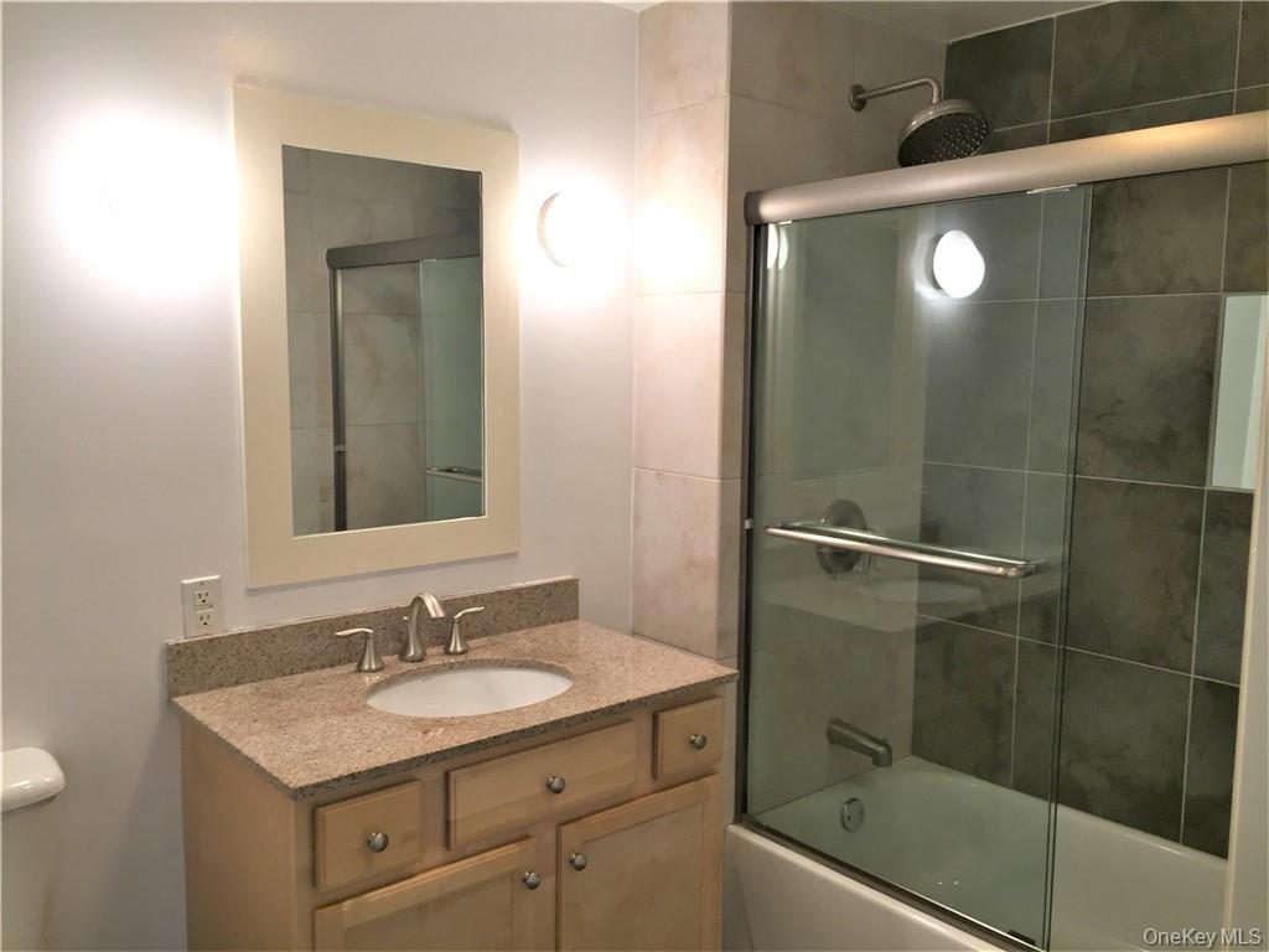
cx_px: 634
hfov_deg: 61.7
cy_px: 476
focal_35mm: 29
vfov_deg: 48.2
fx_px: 1063
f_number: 2.2
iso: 50
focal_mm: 4.15
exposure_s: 1/30
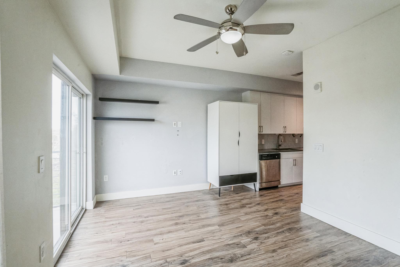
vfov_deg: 73.7
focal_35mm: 16
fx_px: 178
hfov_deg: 96.7
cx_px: 200
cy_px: 134
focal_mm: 16
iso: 3200
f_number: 16
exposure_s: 1/50
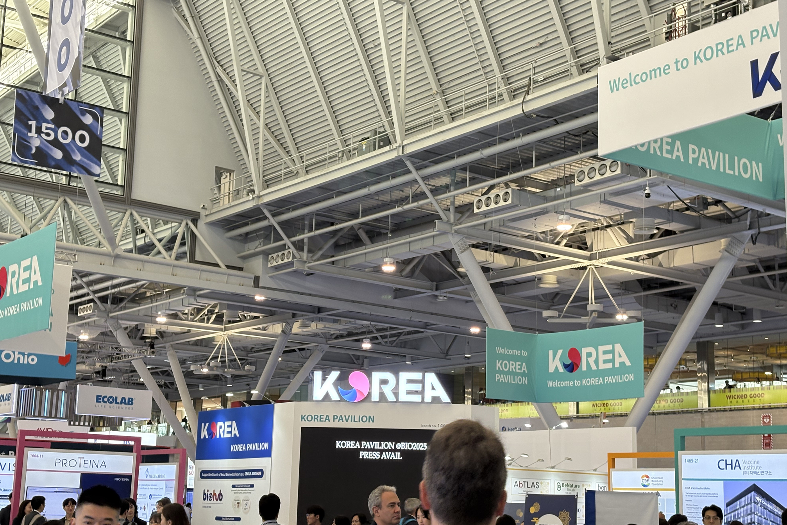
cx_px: 389
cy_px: 283
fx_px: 1202
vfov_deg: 24.6
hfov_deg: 36.2
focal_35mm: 55
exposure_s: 1/60
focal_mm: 5.96
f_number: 1.6
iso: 100
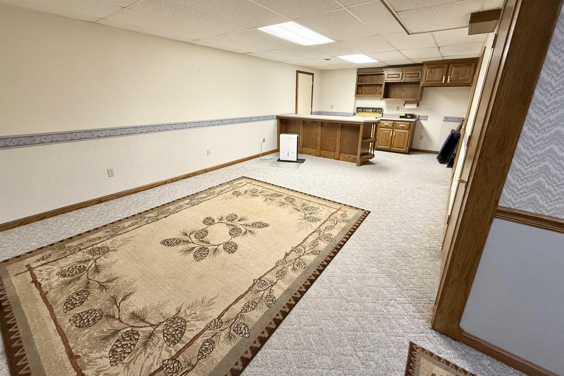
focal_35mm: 15
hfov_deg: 100.4
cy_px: 172
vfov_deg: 77.2
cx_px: 288
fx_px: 235
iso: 320
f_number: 2.2
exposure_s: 1/120
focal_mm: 2.22
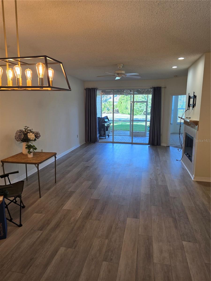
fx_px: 187
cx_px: 106
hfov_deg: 58.9
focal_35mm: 23
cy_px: 140
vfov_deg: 73.9
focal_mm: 6.3
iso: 80
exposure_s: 1/120
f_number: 1.7
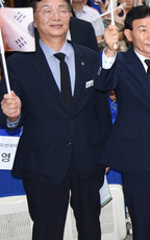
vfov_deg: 22.2
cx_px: 300
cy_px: 80
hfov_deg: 12.4
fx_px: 608
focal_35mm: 93
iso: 800
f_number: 4
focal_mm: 35
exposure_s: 1/100
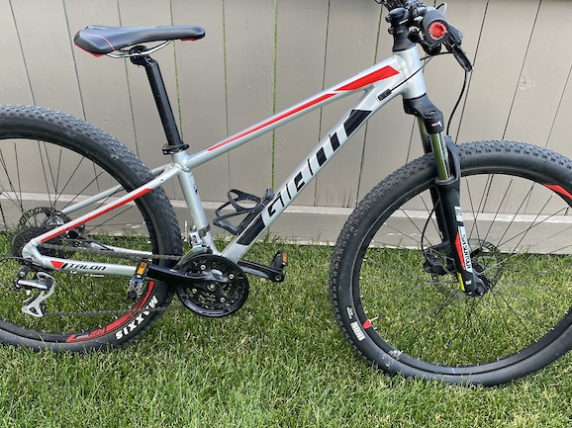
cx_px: 262
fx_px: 595
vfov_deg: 39.5
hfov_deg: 51.3
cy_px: 246
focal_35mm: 36
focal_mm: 4.25
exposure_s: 1/121
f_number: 1.8
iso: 80
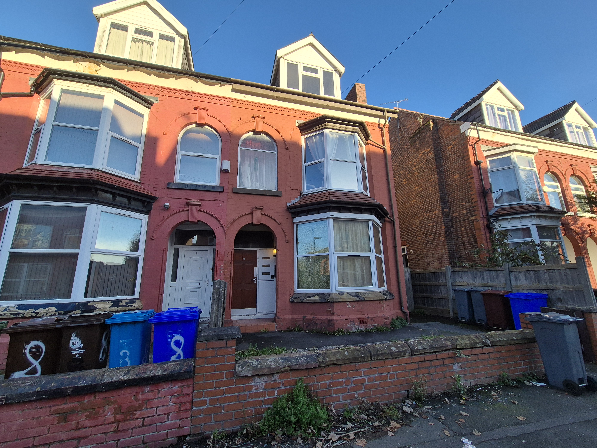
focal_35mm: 13
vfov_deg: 89.9
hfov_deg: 106.2
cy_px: 224
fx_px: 224
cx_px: 298
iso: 50
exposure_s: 1/814
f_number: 2.2
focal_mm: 2.2
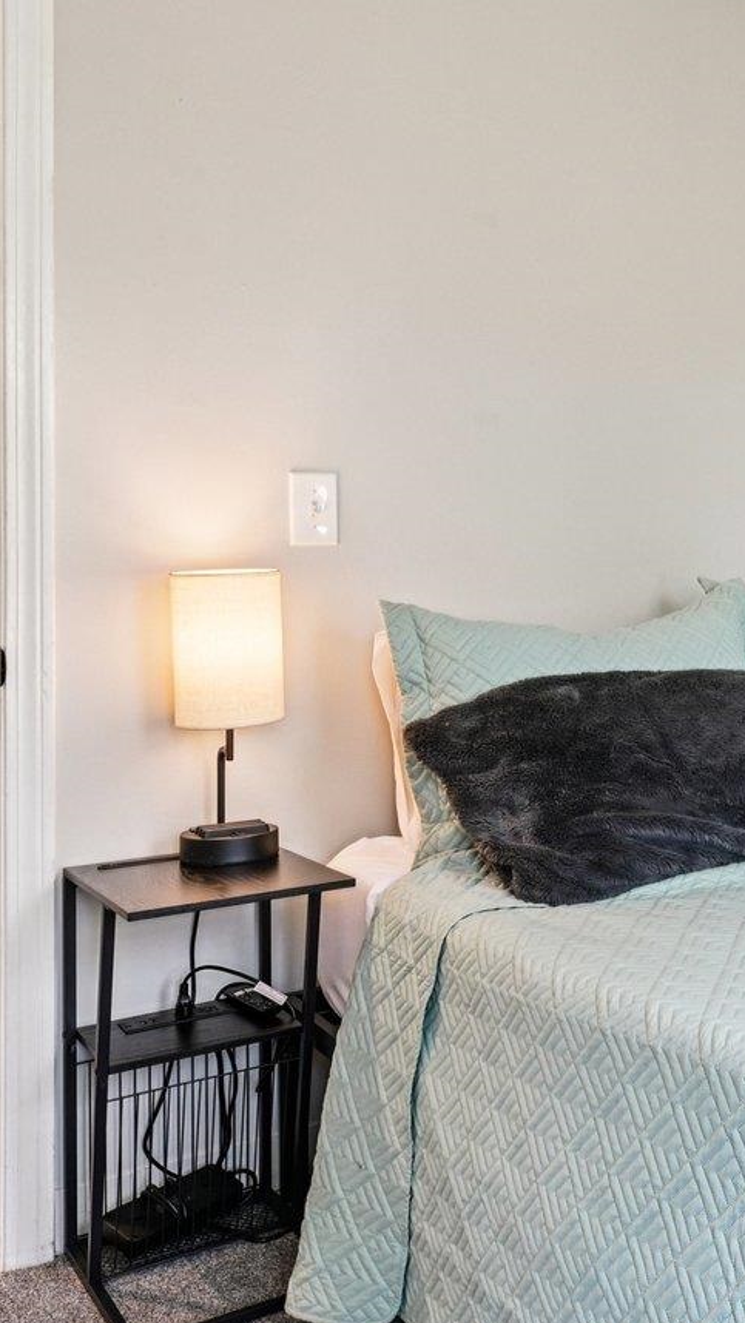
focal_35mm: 40
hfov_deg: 26.3
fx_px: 1404
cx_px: 908
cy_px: 547
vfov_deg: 50.2
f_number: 8
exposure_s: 1/13
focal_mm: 16
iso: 400
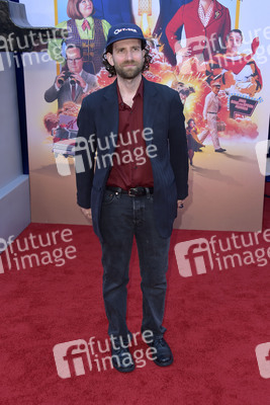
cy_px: 202
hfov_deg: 29.9
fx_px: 506
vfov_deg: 43.6
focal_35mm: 45
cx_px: 135
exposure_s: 1/250
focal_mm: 45
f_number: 6.3
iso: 320
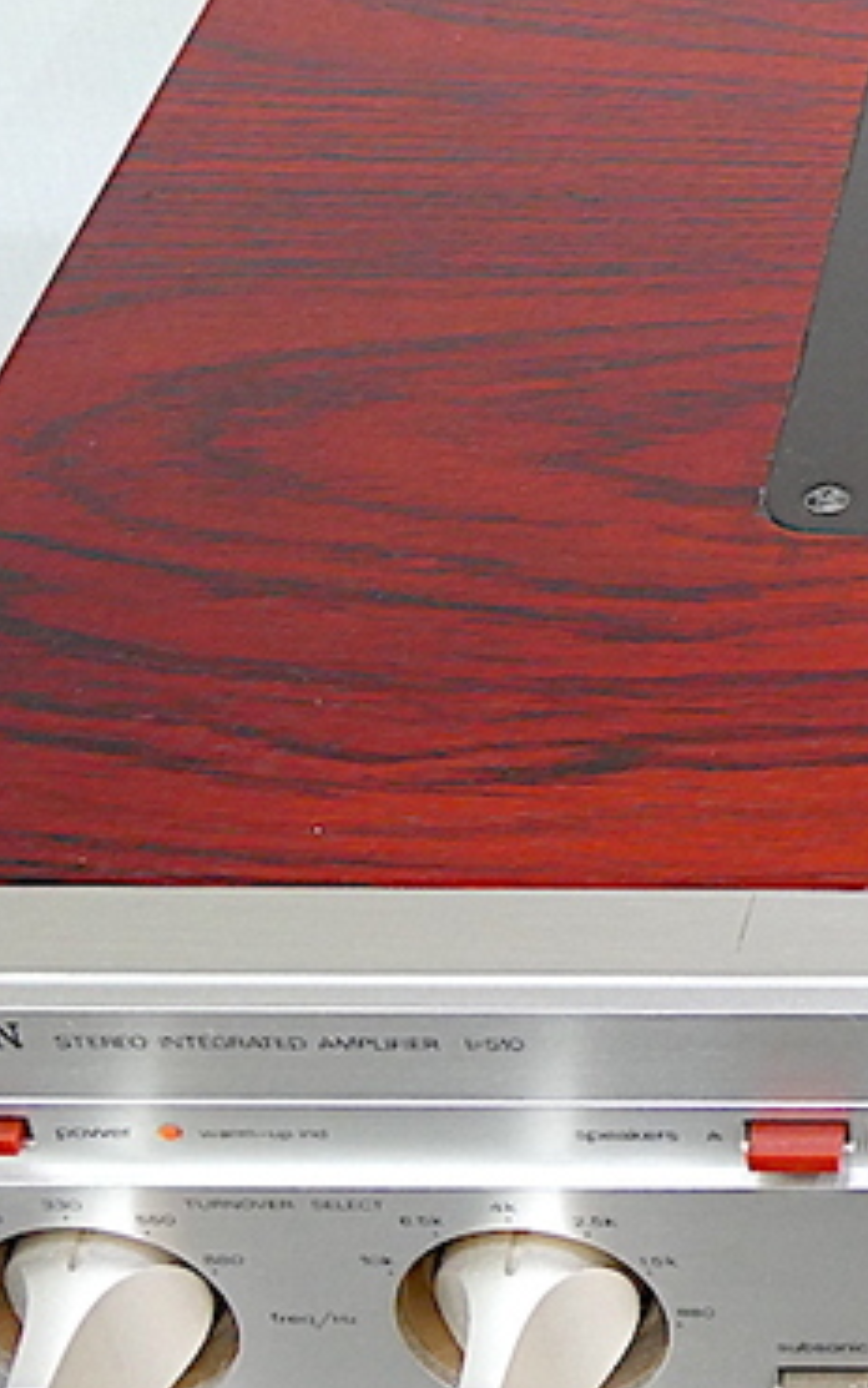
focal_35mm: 96
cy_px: 816
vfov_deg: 21.6
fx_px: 3632
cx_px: 1381
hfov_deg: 12.8
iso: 200
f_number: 3.7
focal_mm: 6.3
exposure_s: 1/13
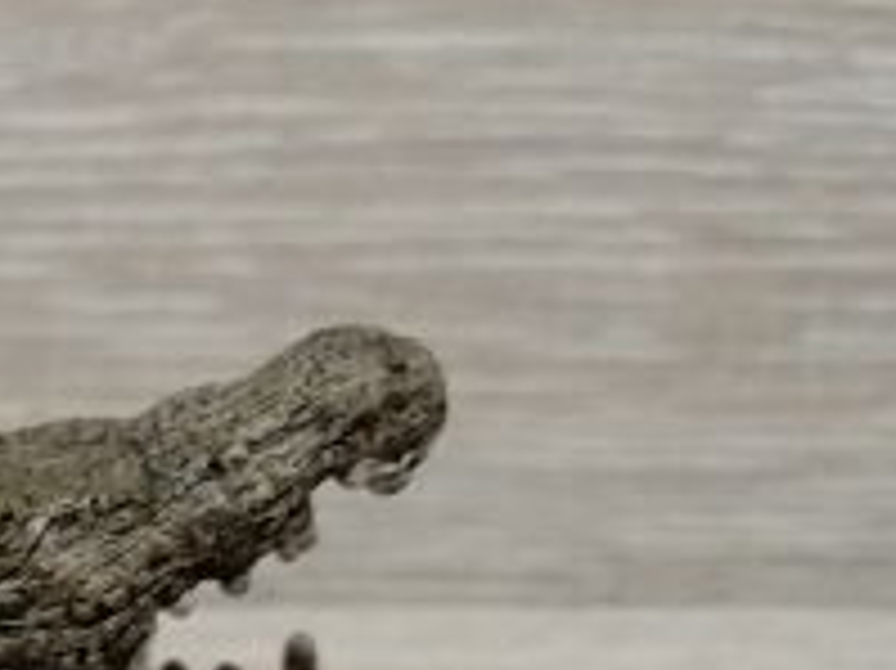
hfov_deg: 12.9
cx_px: -725
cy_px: 1142
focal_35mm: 139
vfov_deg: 10.2
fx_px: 3596
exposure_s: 1/90
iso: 80
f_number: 1.8
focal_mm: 3.95
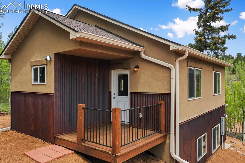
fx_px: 190
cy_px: 82
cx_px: 122
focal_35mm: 28
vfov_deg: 46.4
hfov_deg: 65.5
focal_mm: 10.26
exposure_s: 1/320
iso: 100
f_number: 6.3
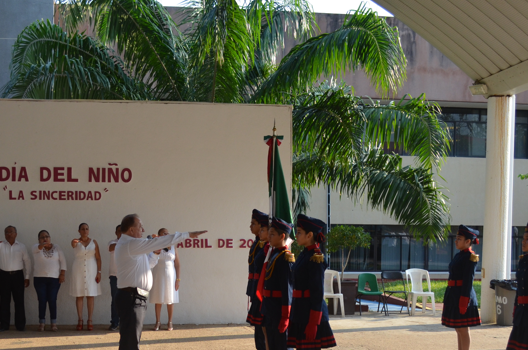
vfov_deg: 26.0
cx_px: 154
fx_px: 746
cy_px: 264
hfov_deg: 38.3
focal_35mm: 51
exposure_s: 1/1000
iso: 400
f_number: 4
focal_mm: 20
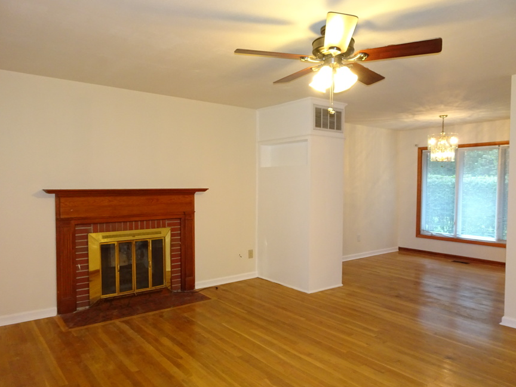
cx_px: 260
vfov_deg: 54.9
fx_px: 373
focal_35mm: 25
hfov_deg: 69.4
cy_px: 200
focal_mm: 4.1
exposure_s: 1/30
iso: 500
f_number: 3.5
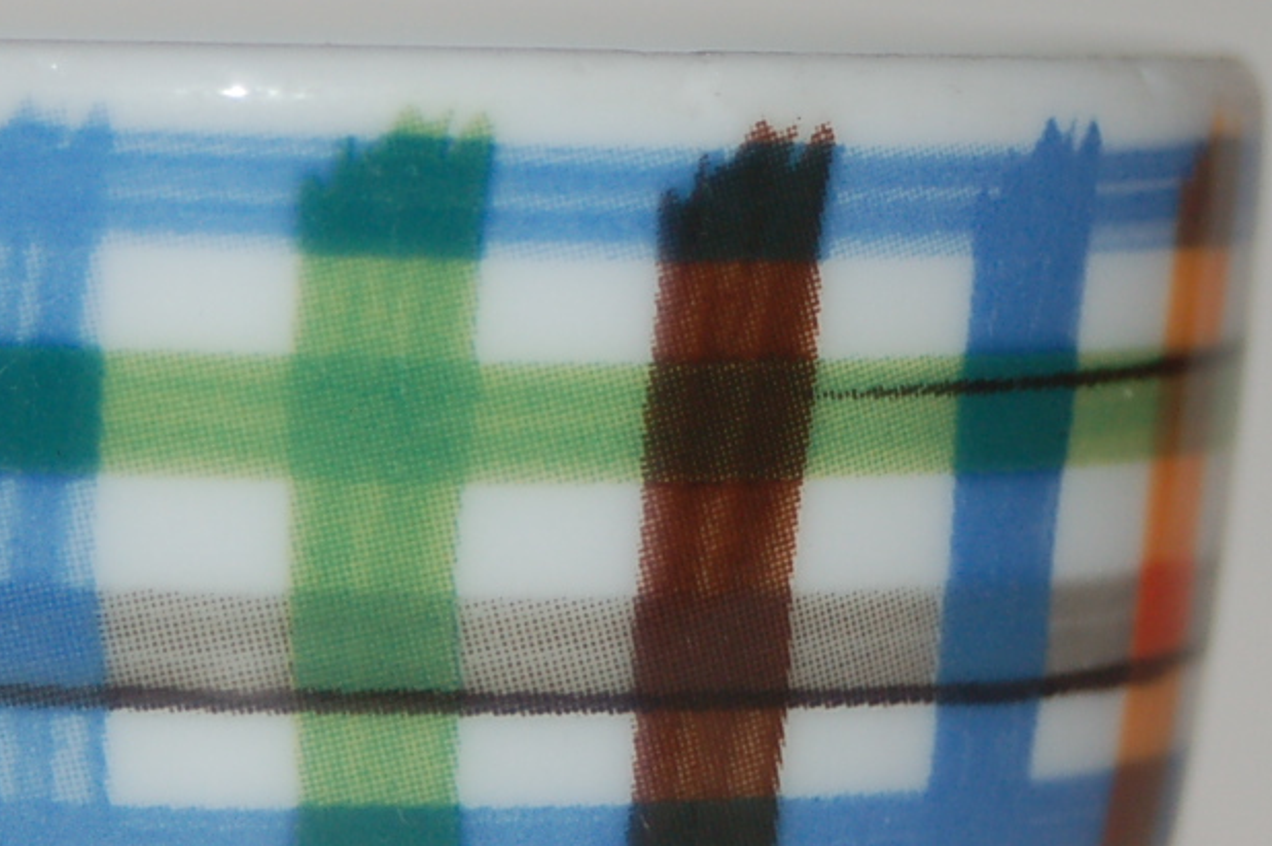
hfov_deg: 7.0
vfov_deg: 4.7
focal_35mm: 292
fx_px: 10309
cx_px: 35
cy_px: 854
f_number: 5.6
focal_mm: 80
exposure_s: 1/60
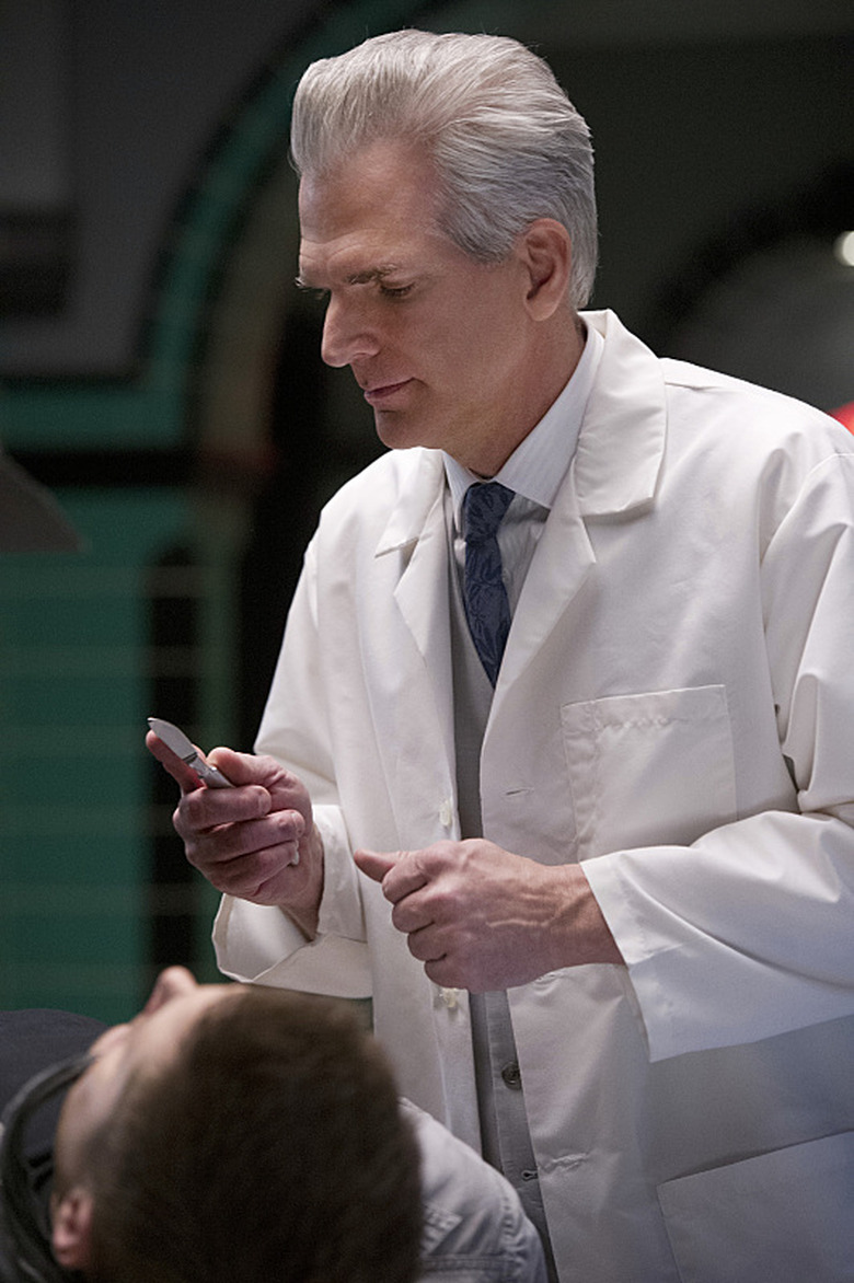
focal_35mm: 125
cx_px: 427
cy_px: 642
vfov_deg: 16.4
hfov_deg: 11.0
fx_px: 4453
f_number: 4
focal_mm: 125
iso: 6400
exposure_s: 1/400
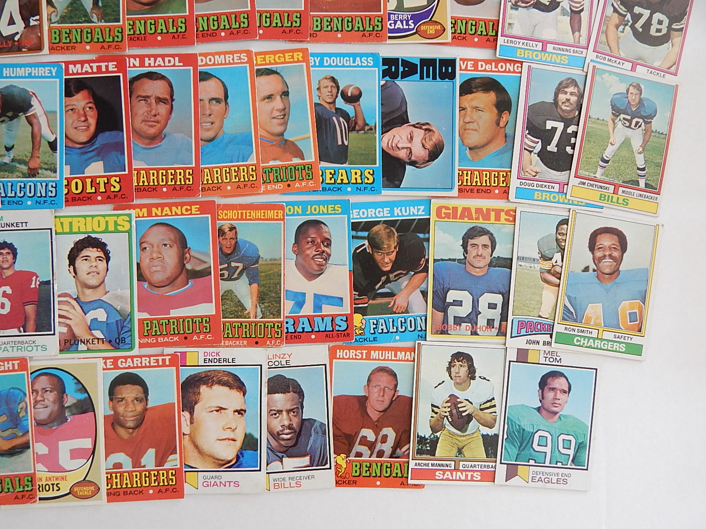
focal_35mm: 22
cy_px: 264
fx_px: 449
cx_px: 353
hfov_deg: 76.4
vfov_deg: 61.1
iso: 250
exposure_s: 1/30
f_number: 3
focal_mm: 4
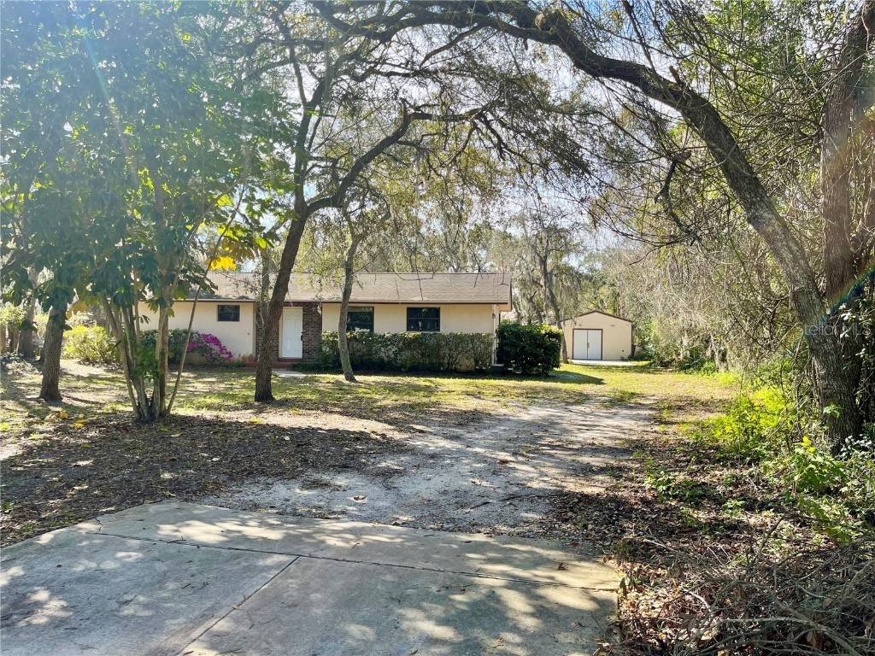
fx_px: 632
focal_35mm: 25
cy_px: 328
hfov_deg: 69.4
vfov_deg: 54.9
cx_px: 438
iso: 32
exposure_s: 1/696
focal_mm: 5.1
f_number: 1.6
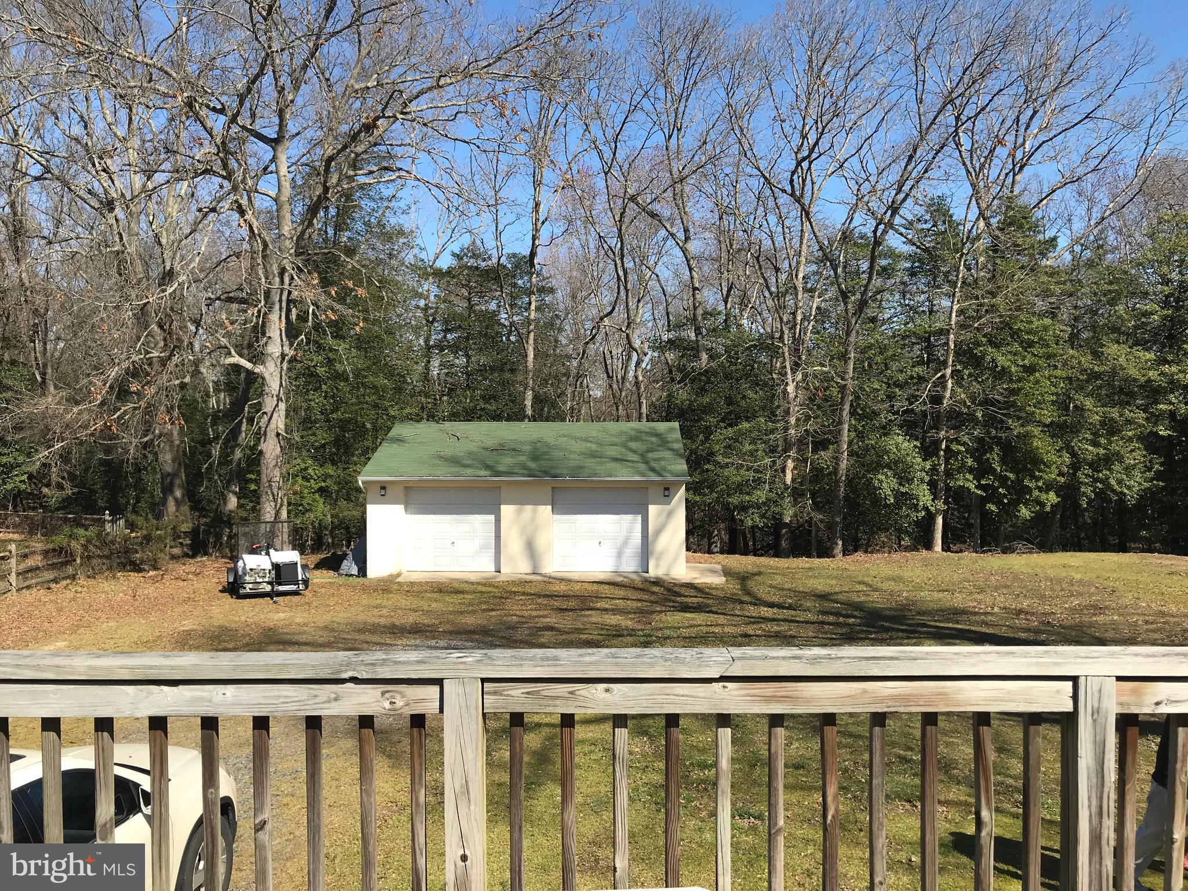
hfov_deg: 63.4
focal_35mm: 28
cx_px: 594
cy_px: 446
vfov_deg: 49.7
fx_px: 961
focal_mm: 3.99
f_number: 1.8
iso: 20
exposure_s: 1/1808
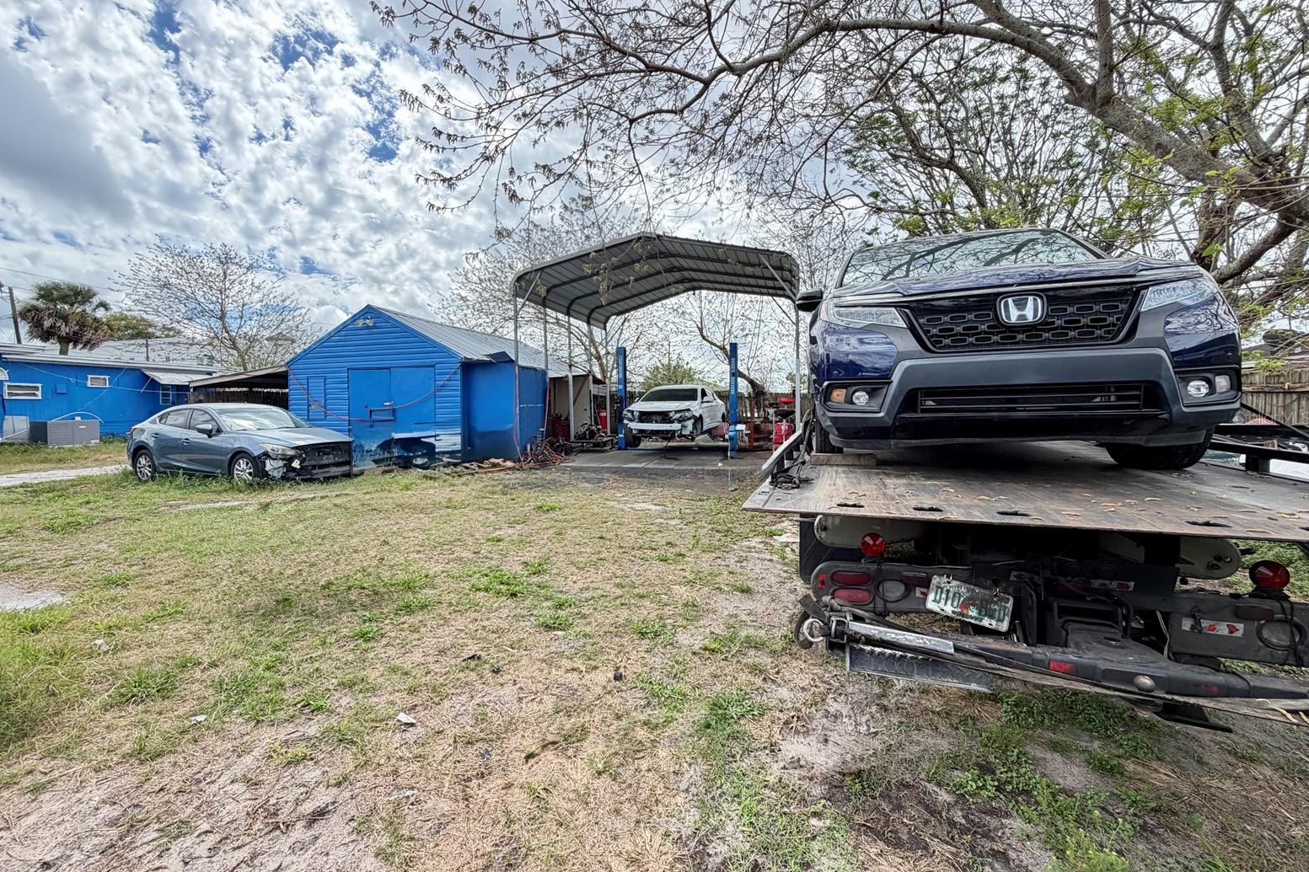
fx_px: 545
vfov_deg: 77.3
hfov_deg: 100.4
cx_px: 640
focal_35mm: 15
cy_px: 417
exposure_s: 1/502
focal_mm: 2.22
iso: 50
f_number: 2.2
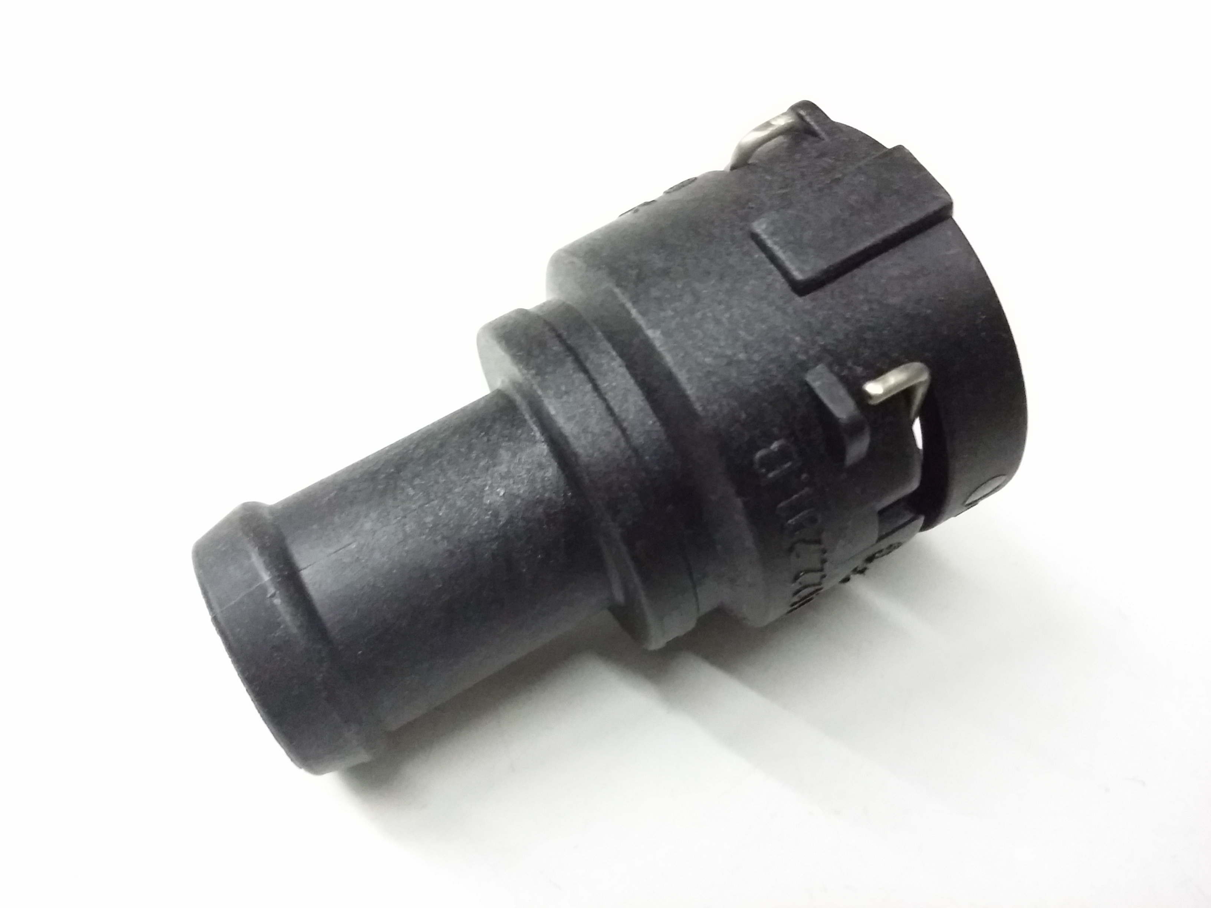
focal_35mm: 32
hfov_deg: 56.8
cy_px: 454
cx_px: 606
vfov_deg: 44.2
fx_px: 1119
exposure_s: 1/15
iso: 640
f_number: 2.4
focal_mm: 3.4
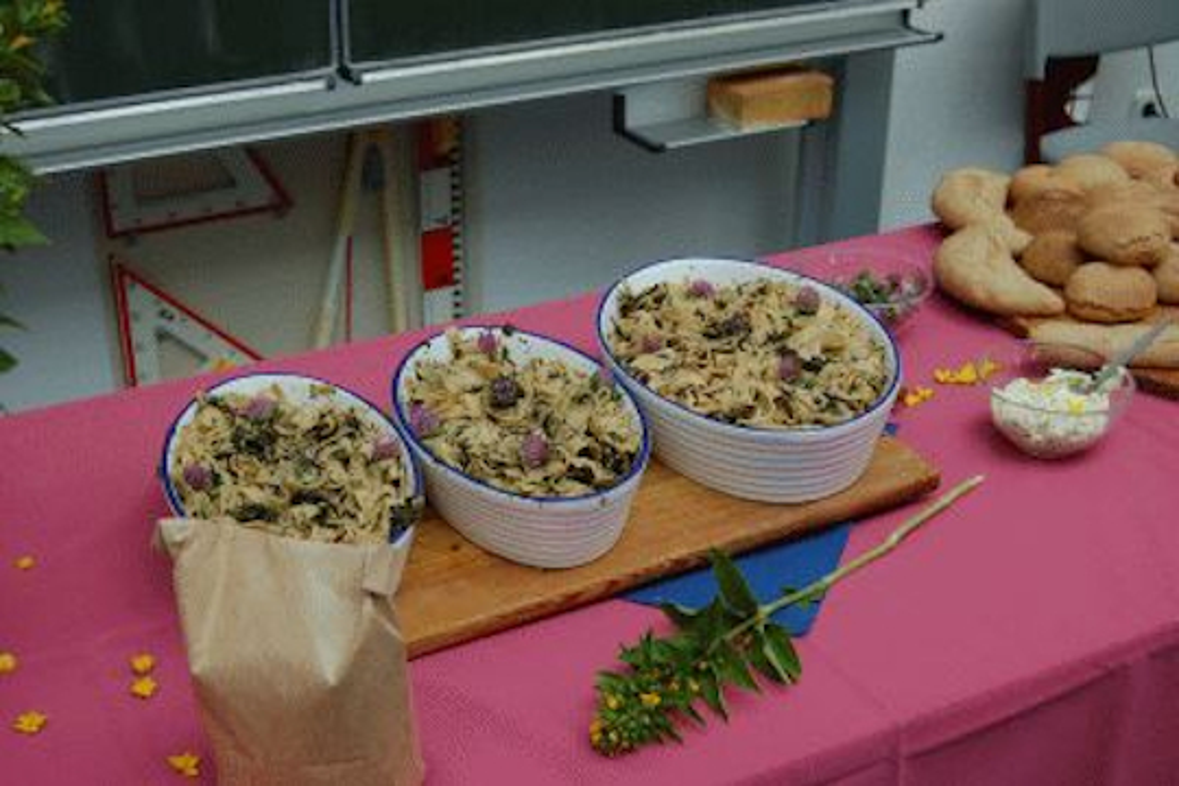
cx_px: 590
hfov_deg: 38.9
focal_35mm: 51
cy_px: 393
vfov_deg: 26.5
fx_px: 1670
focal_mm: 34
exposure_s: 1/125
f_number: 5.6
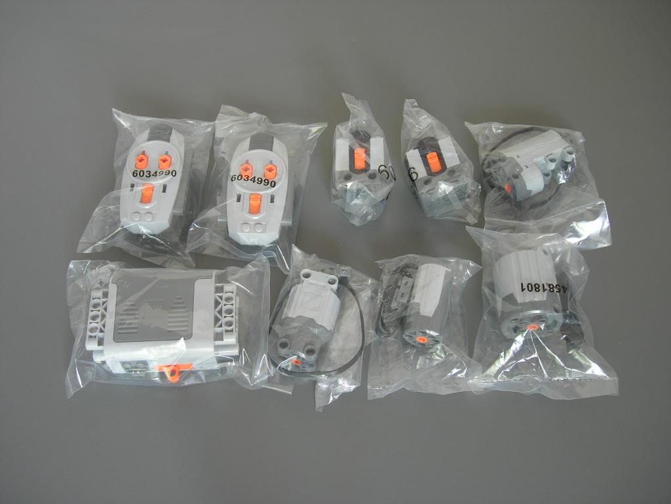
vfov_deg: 37.7
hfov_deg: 49.0
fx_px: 737
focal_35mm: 38
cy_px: 252
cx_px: 336
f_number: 2.8
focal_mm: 7.8
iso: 64
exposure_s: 1/13.2
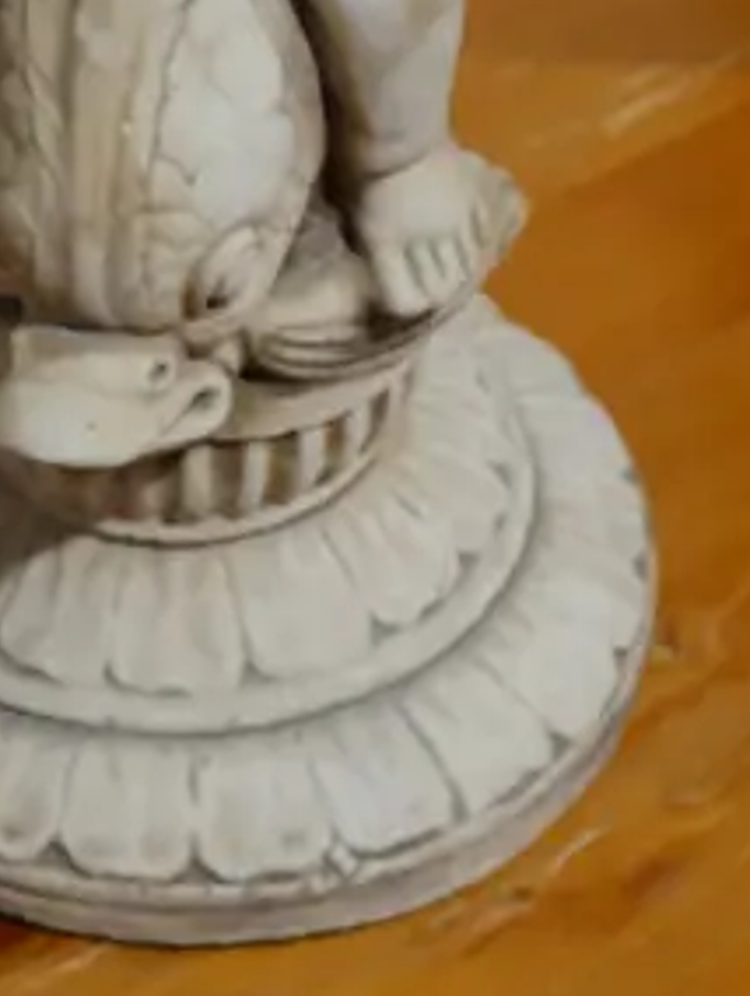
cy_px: -477
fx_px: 4147
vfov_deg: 13.0
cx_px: -2
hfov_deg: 10.2
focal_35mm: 144
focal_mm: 20
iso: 320
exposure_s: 1/60
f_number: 4.4
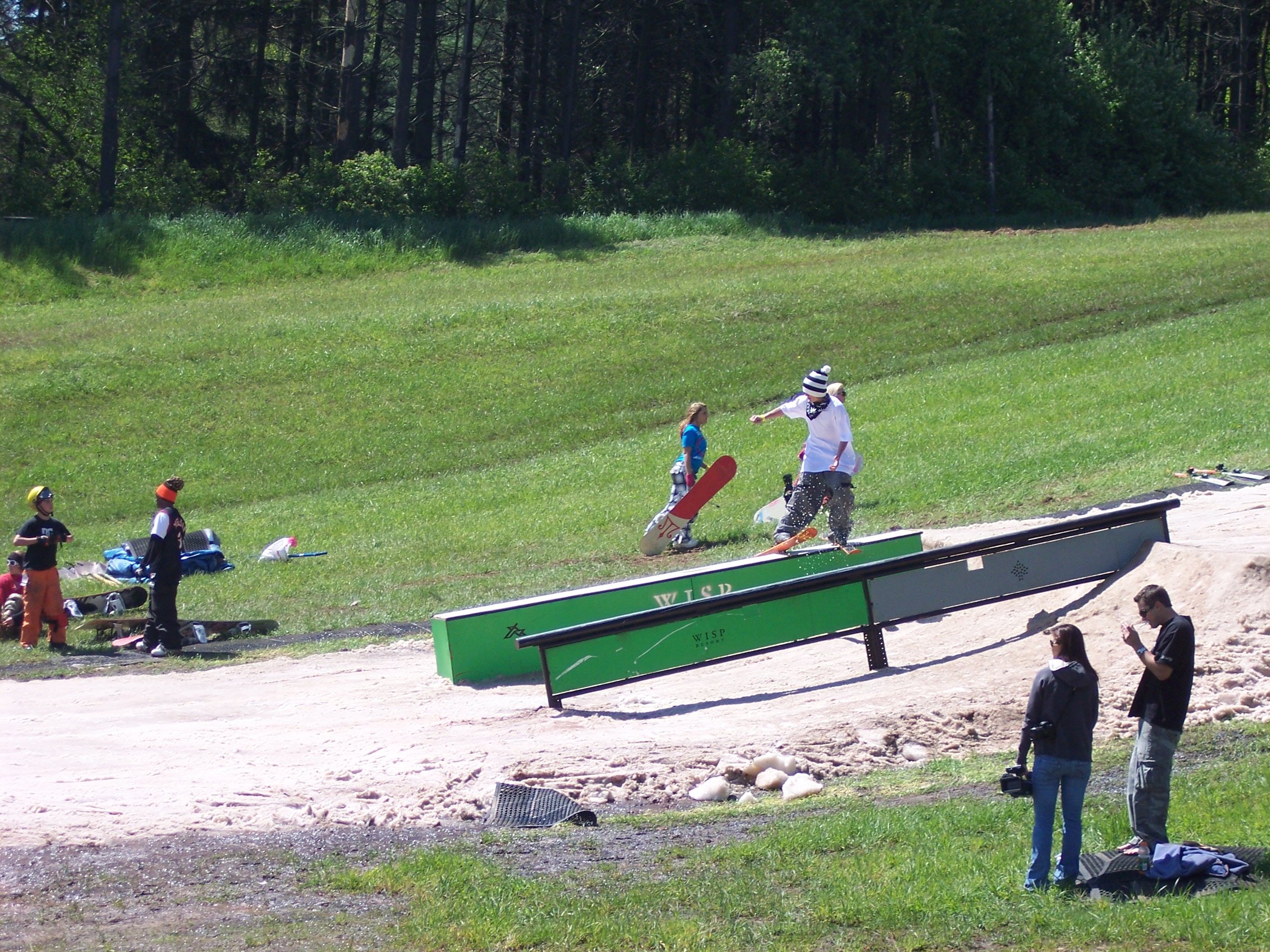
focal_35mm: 117
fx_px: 4293
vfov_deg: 12.7
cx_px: 635
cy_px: 476
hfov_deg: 16.8
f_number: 4.8
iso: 100
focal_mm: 24
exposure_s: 1/350
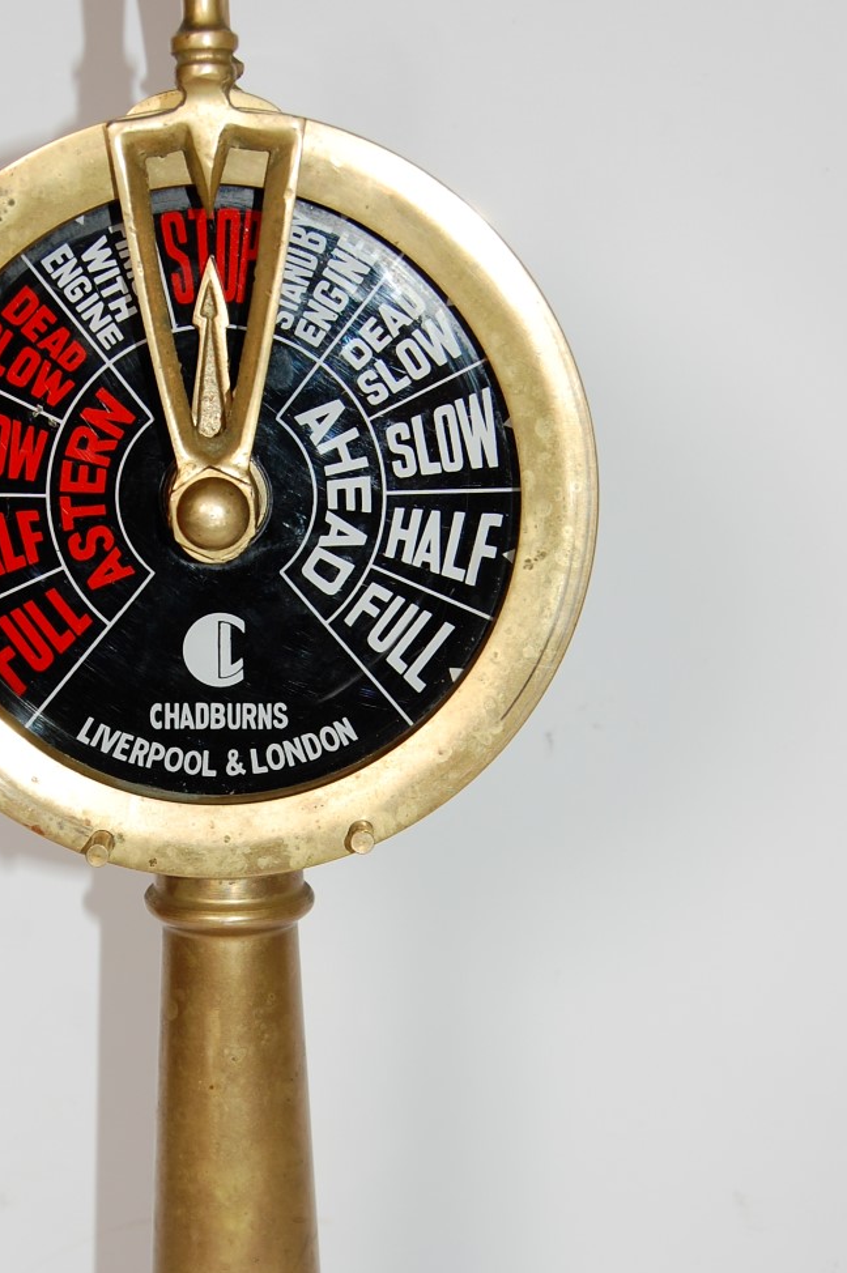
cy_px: 821
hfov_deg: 19.3
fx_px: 2474
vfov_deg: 28.7
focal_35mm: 70
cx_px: 246
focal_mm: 28
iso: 200
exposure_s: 1/125
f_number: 5.6
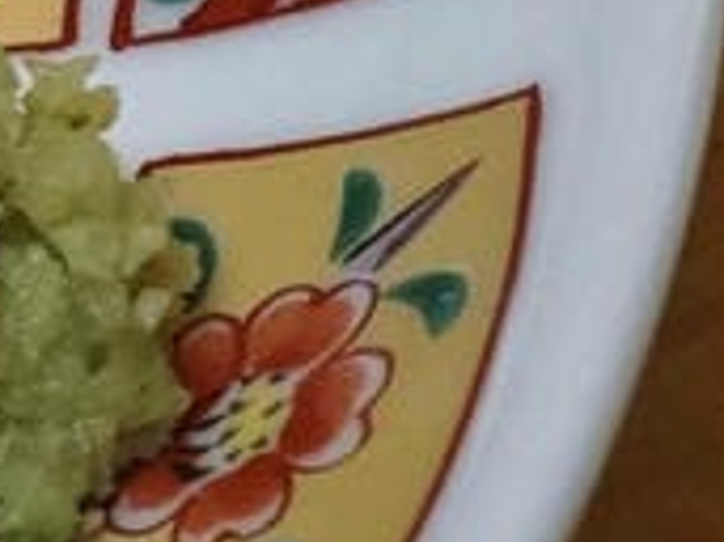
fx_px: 10994
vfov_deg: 2.8
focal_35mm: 526
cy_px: -419
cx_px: -1791
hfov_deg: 3.6
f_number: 1.8
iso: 100
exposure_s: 1/120
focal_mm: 12.28
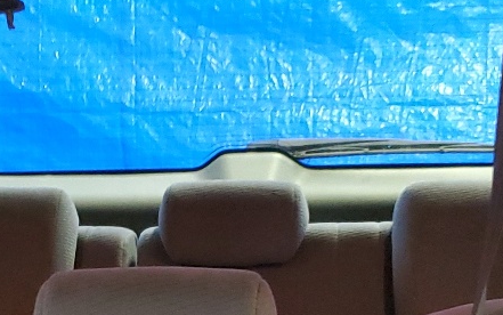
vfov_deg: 12.5
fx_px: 1371
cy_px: 469
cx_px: 171
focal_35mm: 100
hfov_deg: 20.7
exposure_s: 1/15
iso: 401
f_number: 1.5
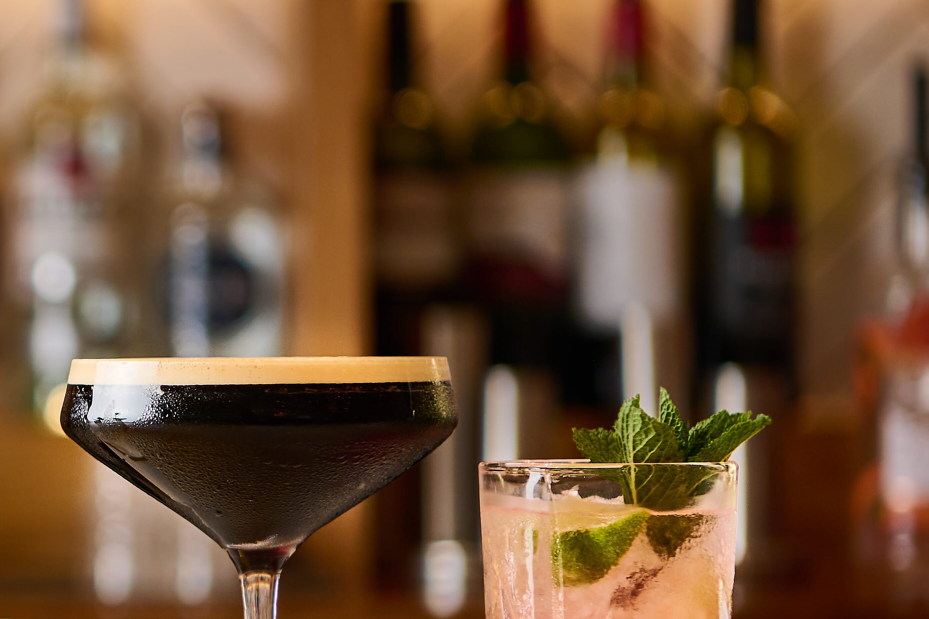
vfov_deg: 6.7
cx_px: -239
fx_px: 5315
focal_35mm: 206
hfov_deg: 9.8
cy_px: 452
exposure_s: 1/160
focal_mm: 70
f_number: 2.8
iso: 100
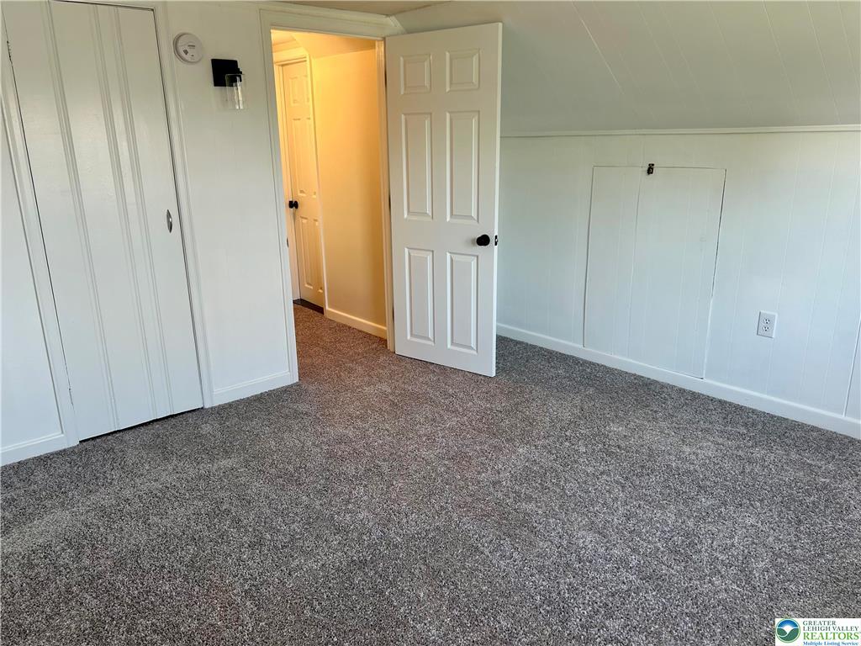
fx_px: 647
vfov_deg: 53.1
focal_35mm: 26
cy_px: 323
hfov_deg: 67.3
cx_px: 430
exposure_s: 1/120
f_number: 1.5
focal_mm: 5.7
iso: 50
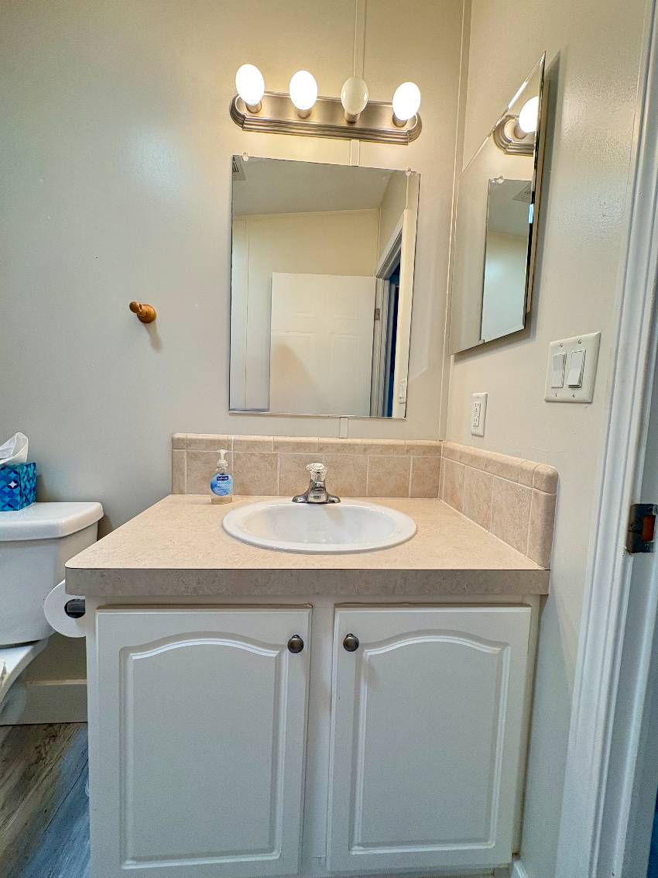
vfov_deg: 102.1
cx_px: 329
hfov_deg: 85.7
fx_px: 355
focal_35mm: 14
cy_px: 439
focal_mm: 2.22
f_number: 2.2
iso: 200
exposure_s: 1/60
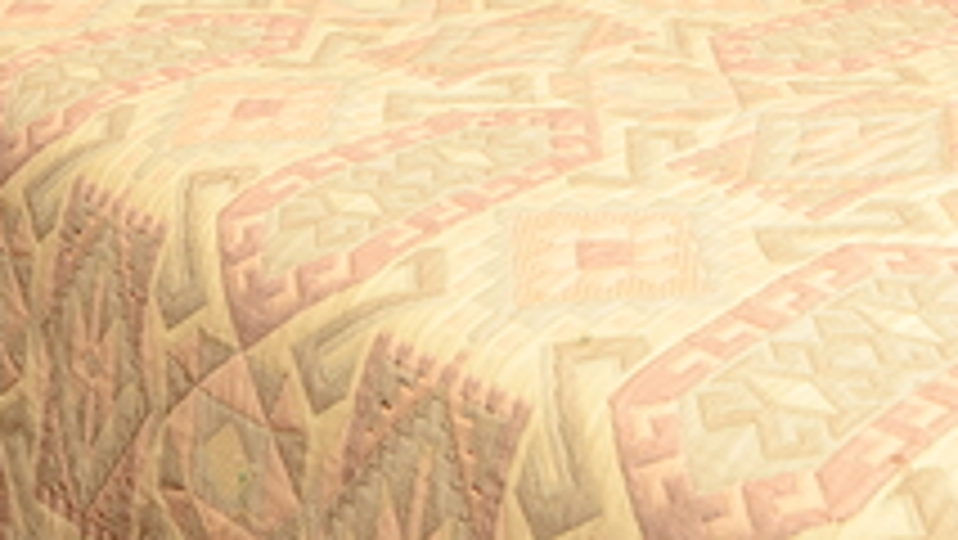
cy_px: -454
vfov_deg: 15.8
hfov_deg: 32.2
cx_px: 717
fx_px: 1626
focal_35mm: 64
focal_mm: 12
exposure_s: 1/60
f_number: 5
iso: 200
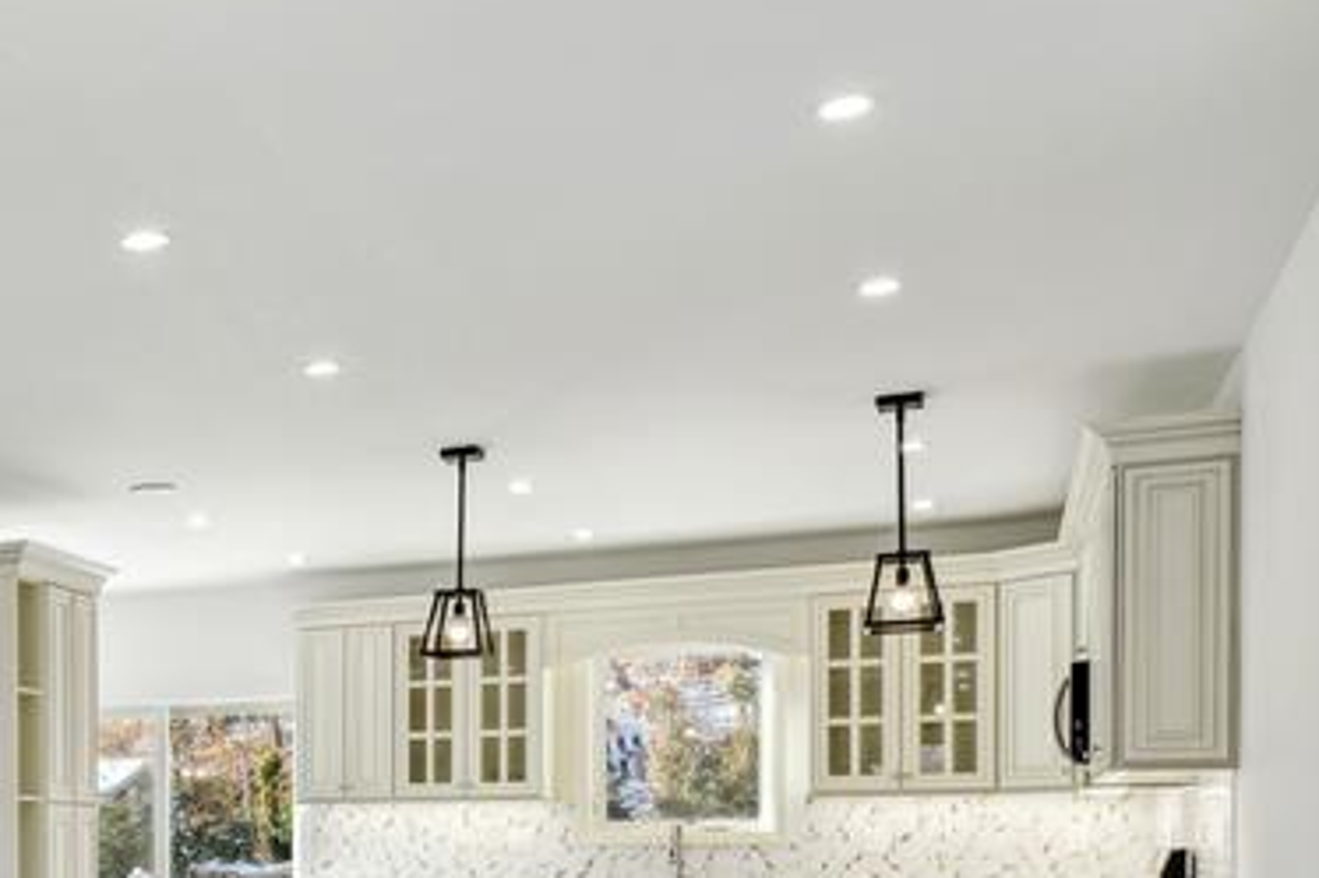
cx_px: -339
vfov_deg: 24.8
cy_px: 878
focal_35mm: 52
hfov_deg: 31.0
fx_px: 1904
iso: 400
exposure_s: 1/80
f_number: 8
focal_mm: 19
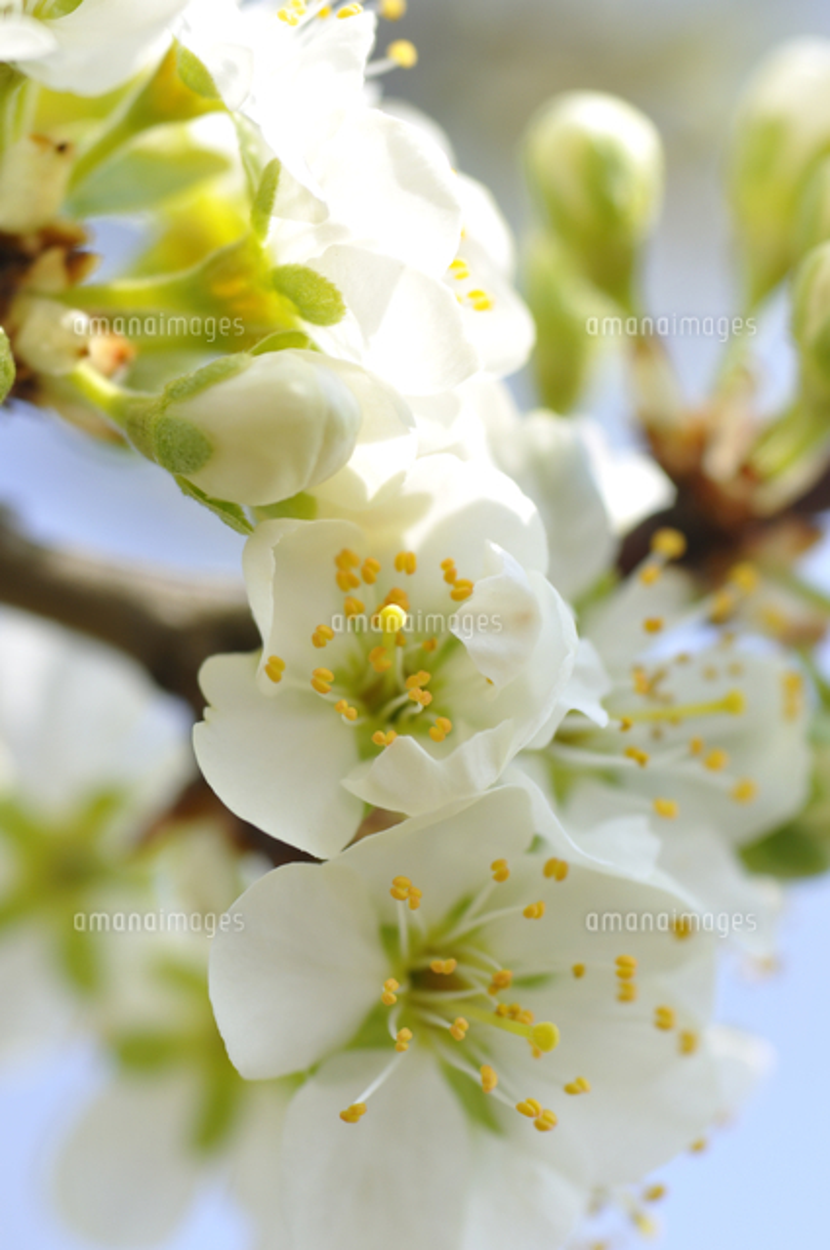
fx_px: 5461
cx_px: 415
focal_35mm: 158
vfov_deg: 13.1
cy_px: 625
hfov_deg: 8.7
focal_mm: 105
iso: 200
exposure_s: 1/350
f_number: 8
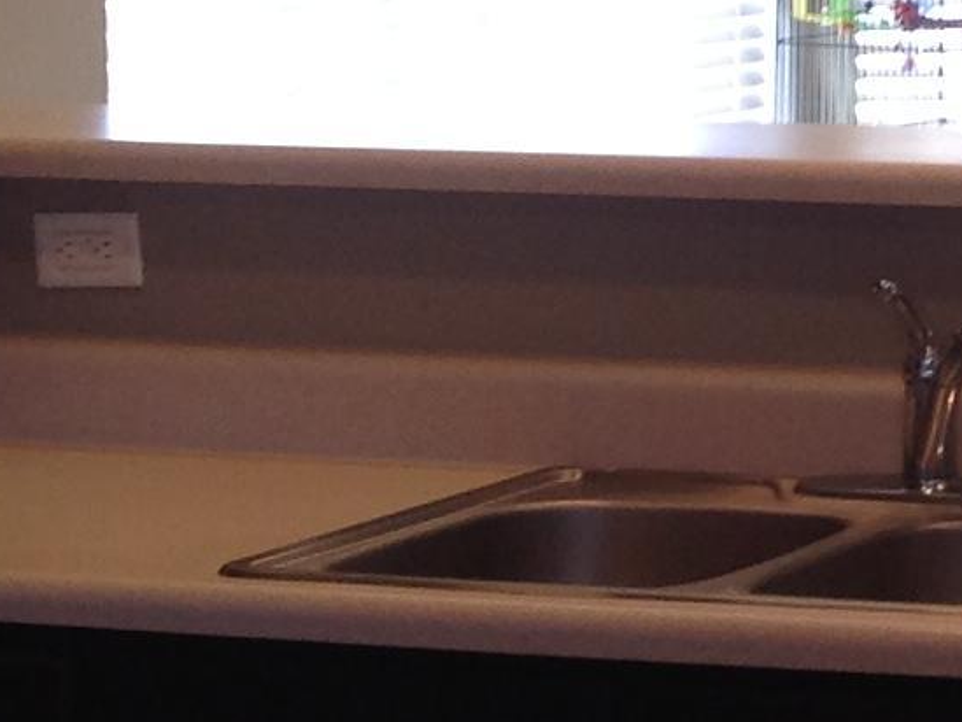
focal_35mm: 165
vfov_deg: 9.0
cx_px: 1633
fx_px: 4586
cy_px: 82
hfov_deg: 11.3
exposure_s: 1/30
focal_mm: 4.28
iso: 64
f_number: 2.4
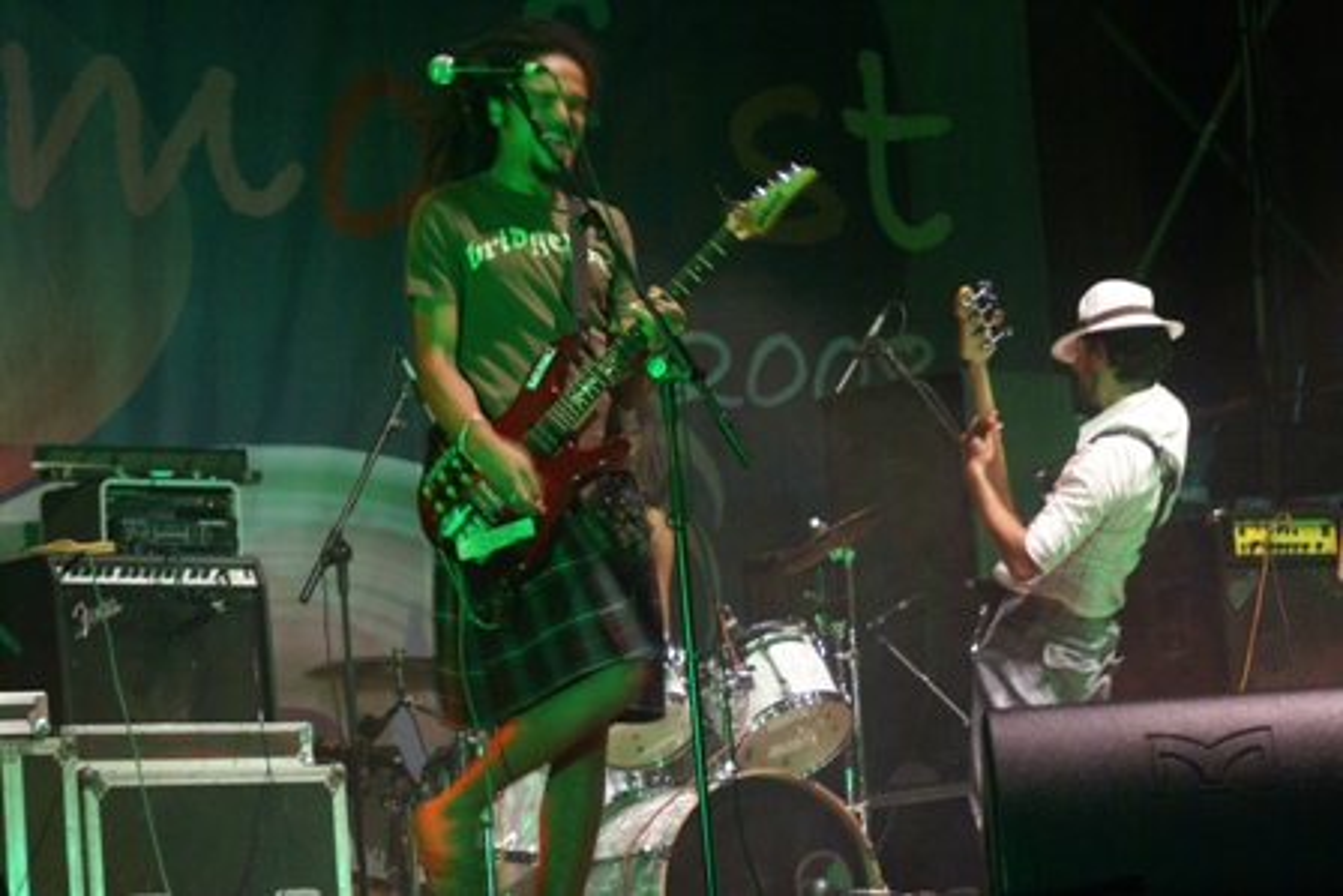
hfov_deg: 12.4
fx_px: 6157
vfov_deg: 8.3
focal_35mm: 165
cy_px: 448
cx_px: 672
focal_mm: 110
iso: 800
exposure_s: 1/30
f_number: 5
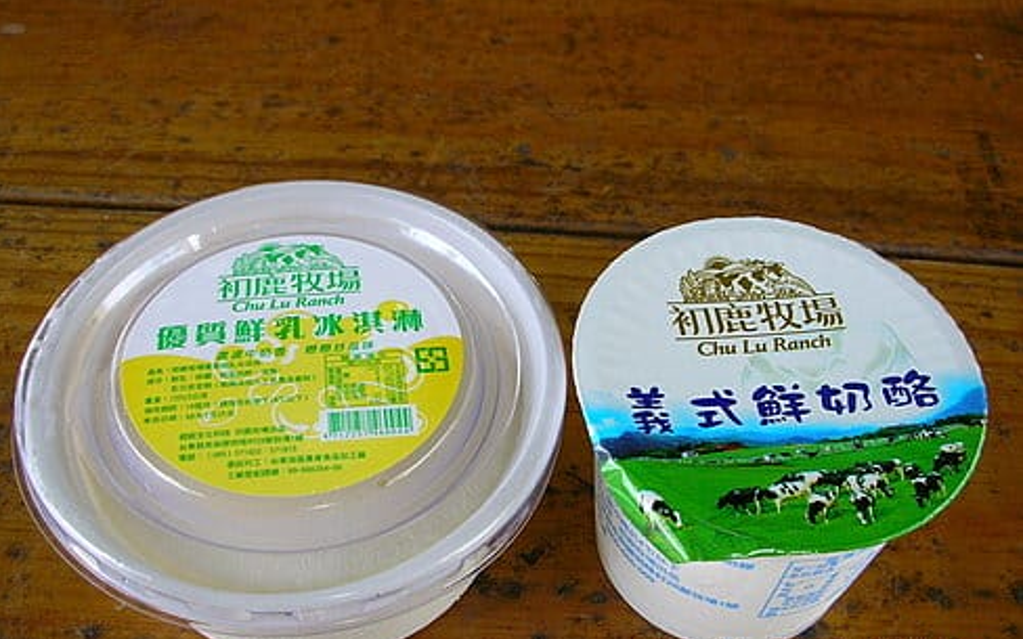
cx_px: 501
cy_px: 343
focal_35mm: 38
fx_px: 1059
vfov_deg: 33.6
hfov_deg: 51.5
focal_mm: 5.8
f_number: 3
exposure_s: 1/135
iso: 50
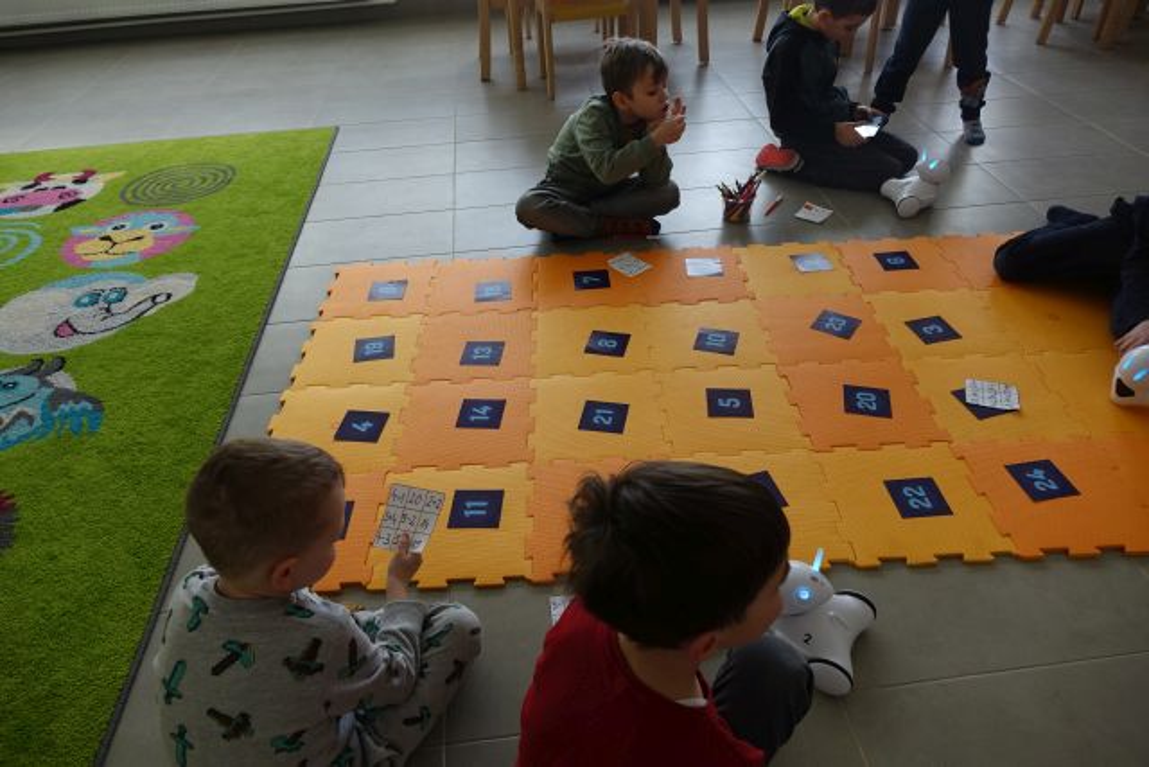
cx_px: 574
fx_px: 766
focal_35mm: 24
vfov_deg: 53.2
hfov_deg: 73.7
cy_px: 384
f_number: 2.8
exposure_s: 1/80
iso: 125
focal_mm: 8.8
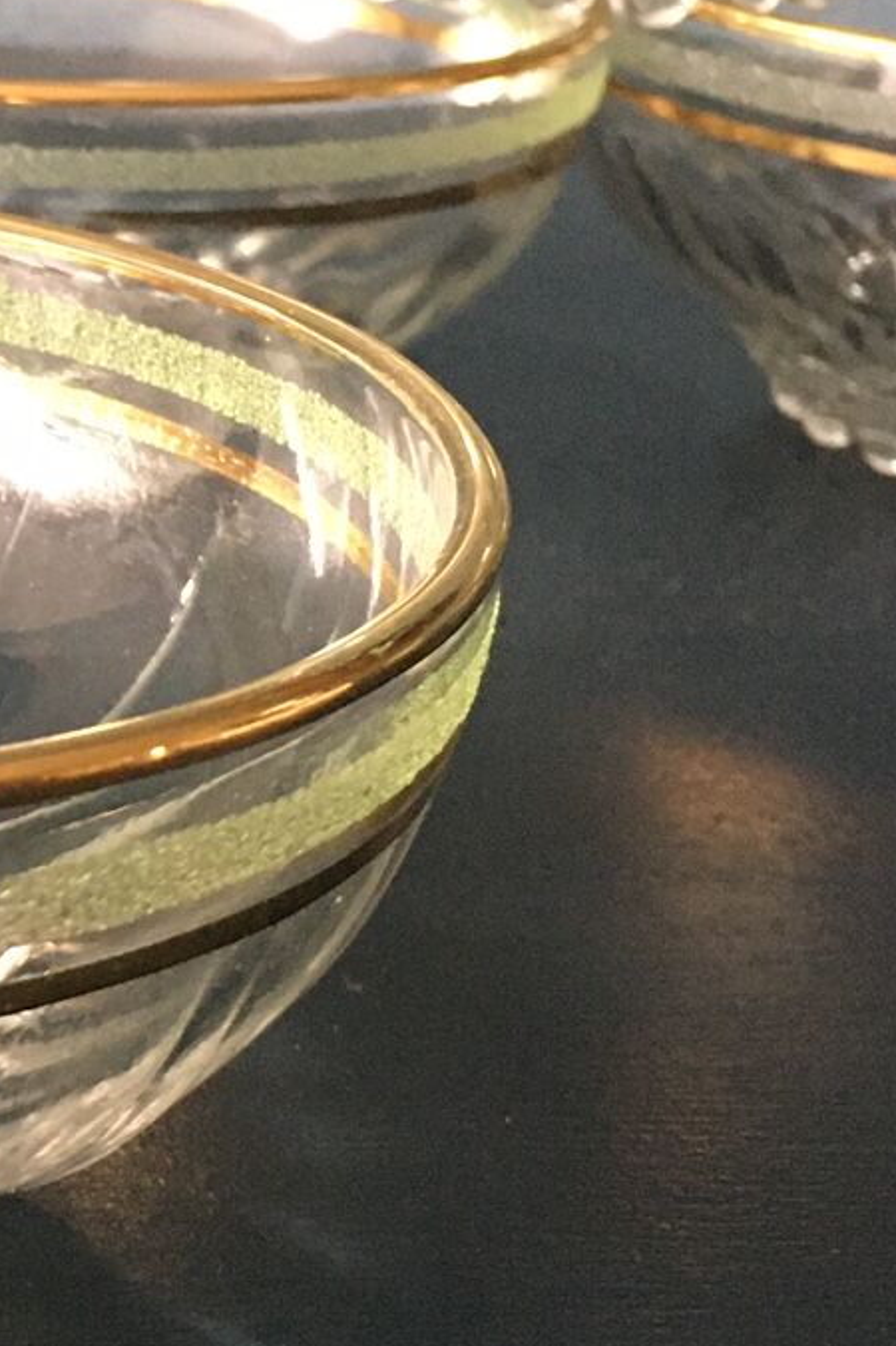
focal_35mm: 90
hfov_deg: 14.1
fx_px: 3363
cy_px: 468
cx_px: -490
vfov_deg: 22.6
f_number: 2.2
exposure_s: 1/25
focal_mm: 4.15
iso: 200
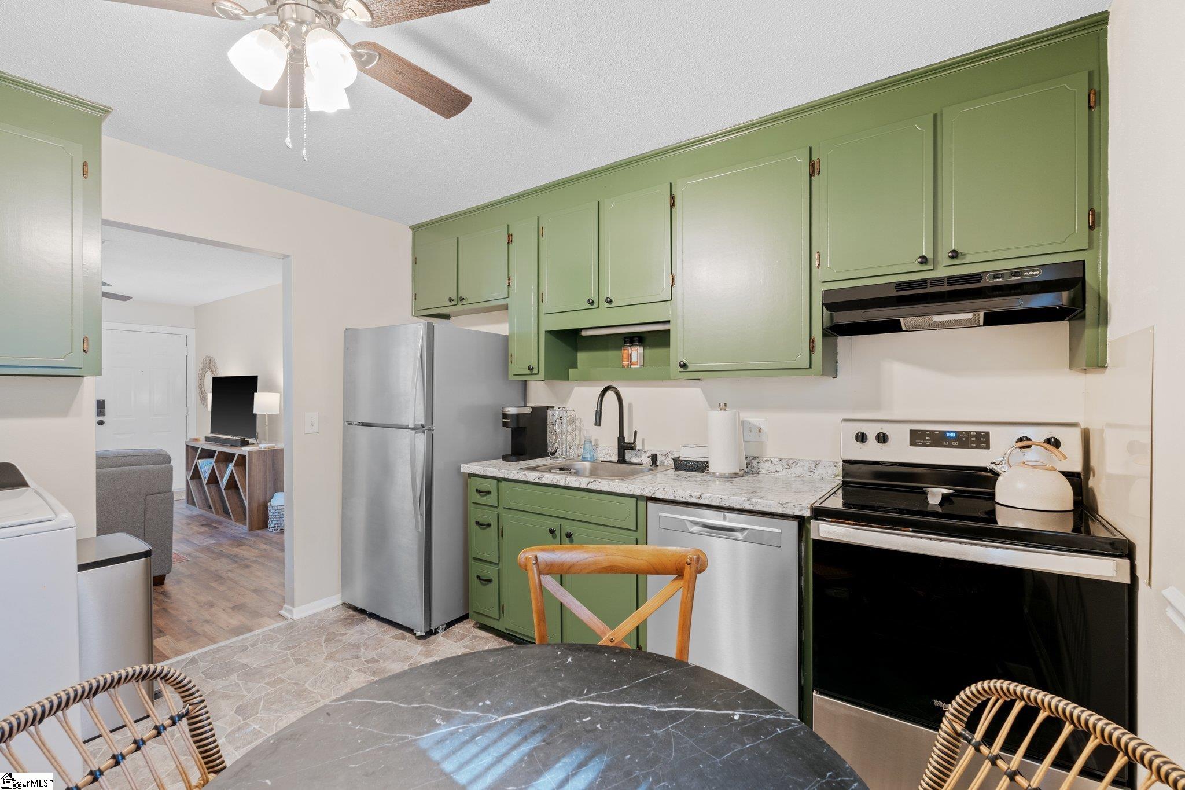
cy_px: 395
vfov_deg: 73.7
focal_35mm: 16
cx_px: 592
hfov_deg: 96.7
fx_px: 527
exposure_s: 1.6
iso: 250
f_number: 9
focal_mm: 16
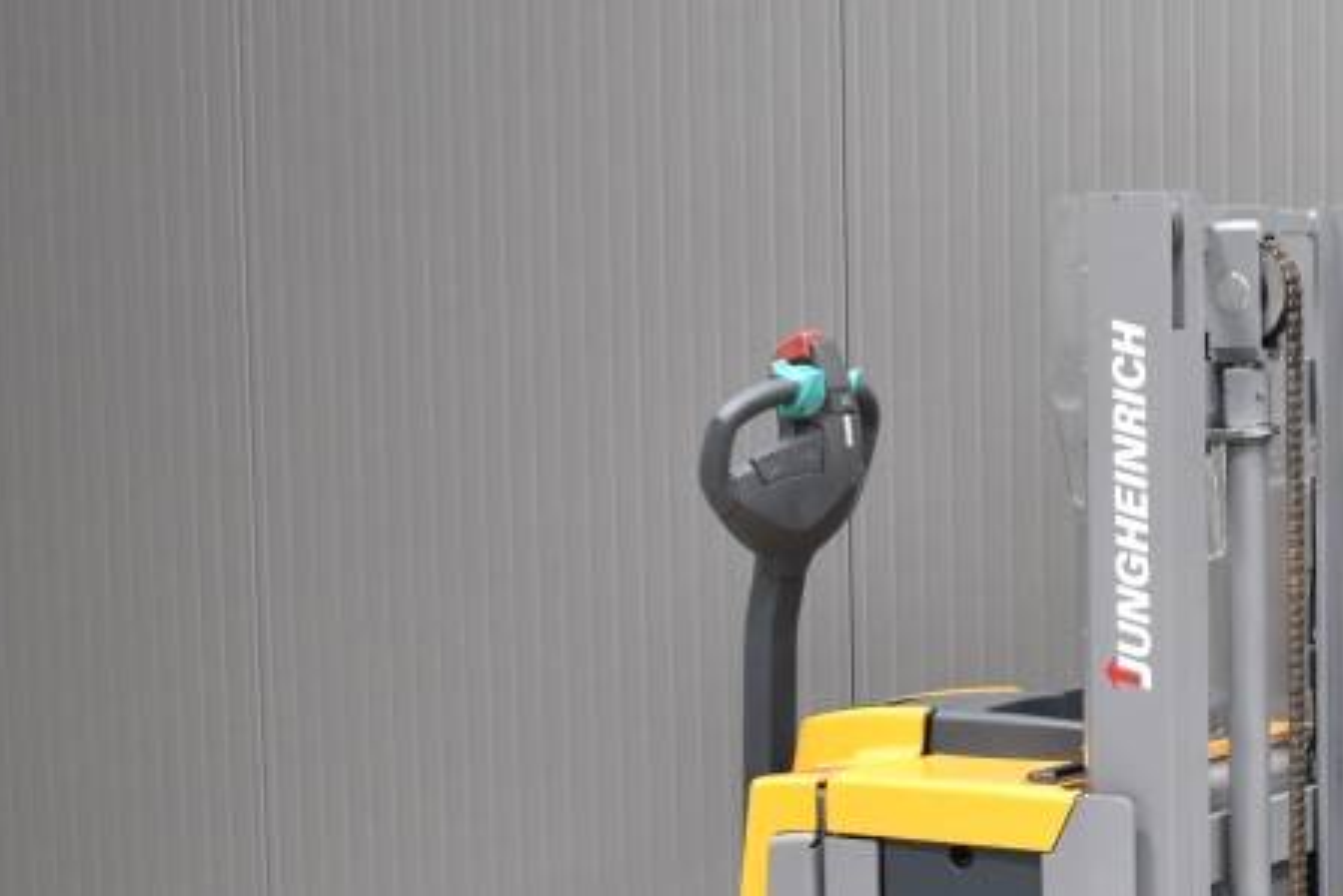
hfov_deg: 21.4
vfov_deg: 14.7
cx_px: 1280
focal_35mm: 92
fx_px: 3446
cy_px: 740
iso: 1600
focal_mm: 23
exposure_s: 1/50
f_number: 4
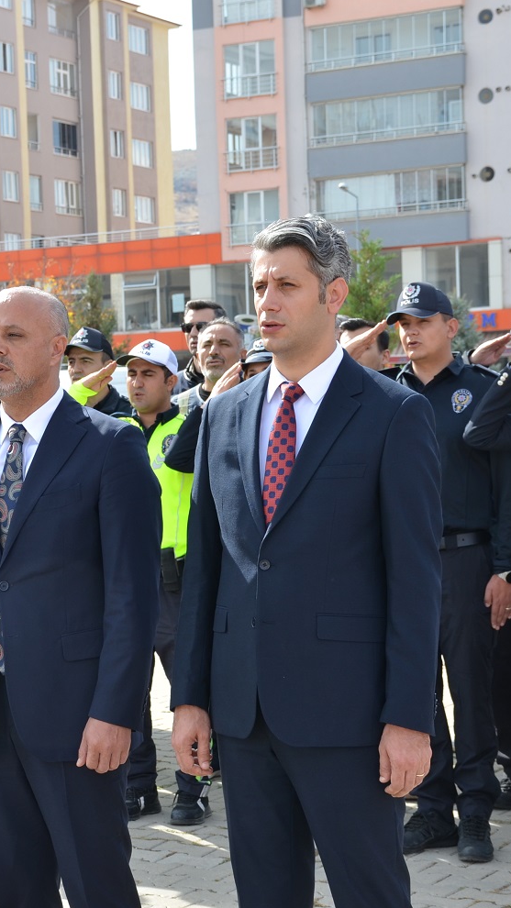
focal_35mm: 95
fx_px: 2288
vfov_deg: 22.5
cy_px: 454
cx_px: 23
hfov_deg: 12.6
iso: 200
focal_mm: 40
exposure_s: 1/250
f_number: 8
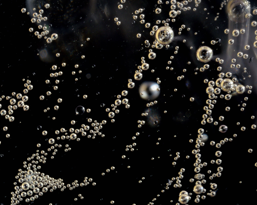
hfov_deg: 8.3
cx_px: 65
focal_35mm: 234
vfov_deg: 6.6
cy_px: 70
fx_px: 1778
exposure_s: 1/10
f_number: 40
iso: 200
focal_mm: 105
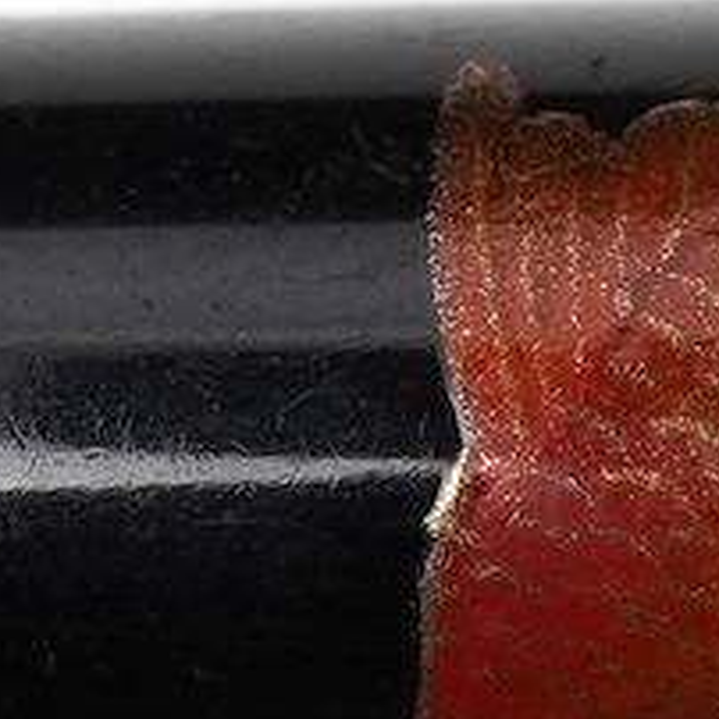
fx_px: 8765
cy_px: 555
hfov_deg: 4.7
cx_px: 997
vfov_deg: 4.7
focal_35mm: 373
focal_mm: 30
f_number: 18
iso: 400
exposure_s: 1/125
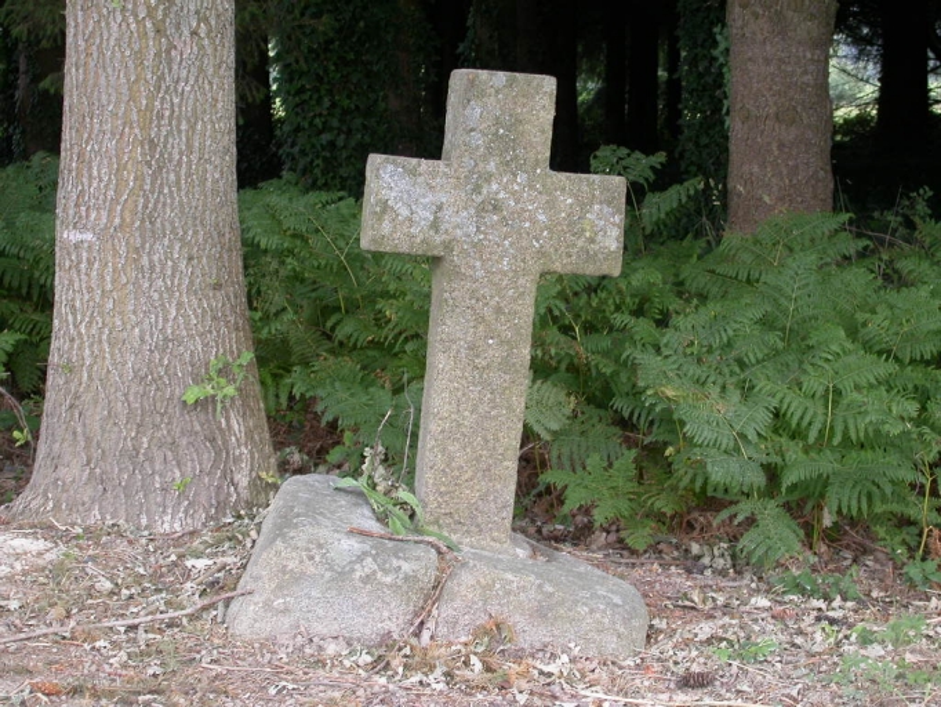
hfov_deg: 18.7
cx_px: 470
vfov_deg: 14.1
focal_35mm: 105
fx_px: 2855
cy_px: 354
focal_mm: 21.7
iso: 100
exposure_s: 1/77
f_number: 4
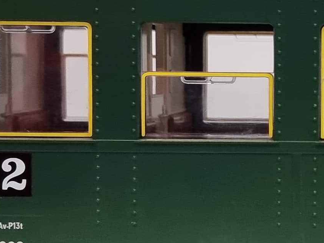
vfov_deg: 13.1
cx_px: 416
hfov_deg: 16.5
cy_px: 108
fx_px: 1057
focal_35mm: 113
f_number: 1.8
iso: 250
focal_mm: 6.7
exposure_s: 1/100
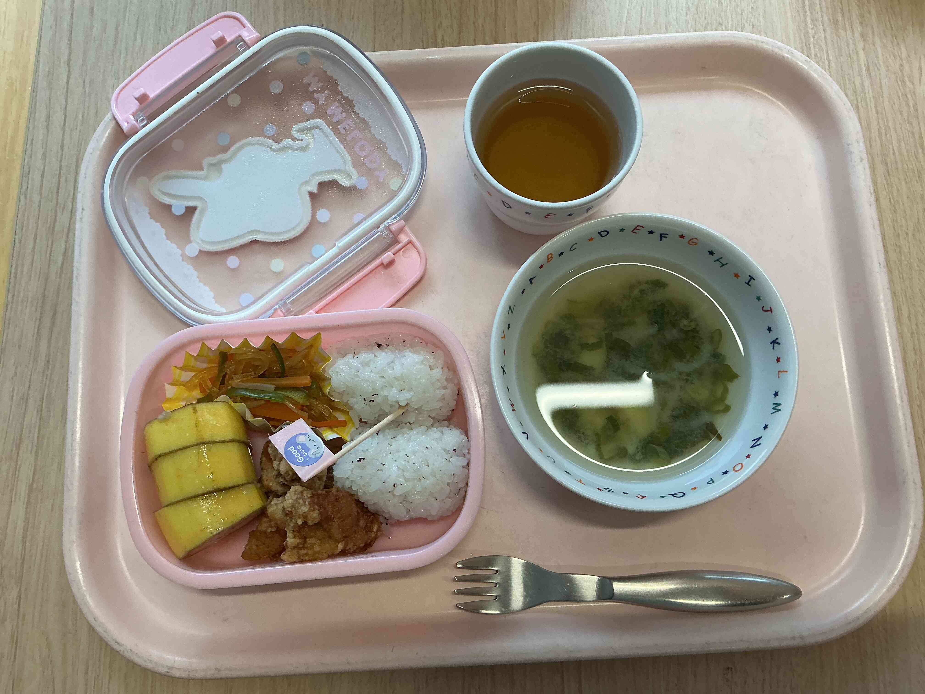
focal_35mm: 29
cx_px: 462
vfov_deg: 48.2
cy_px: 347
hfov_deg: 61.7
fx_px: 775
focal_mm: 3
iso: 50
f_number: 1.8
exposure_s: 1/120
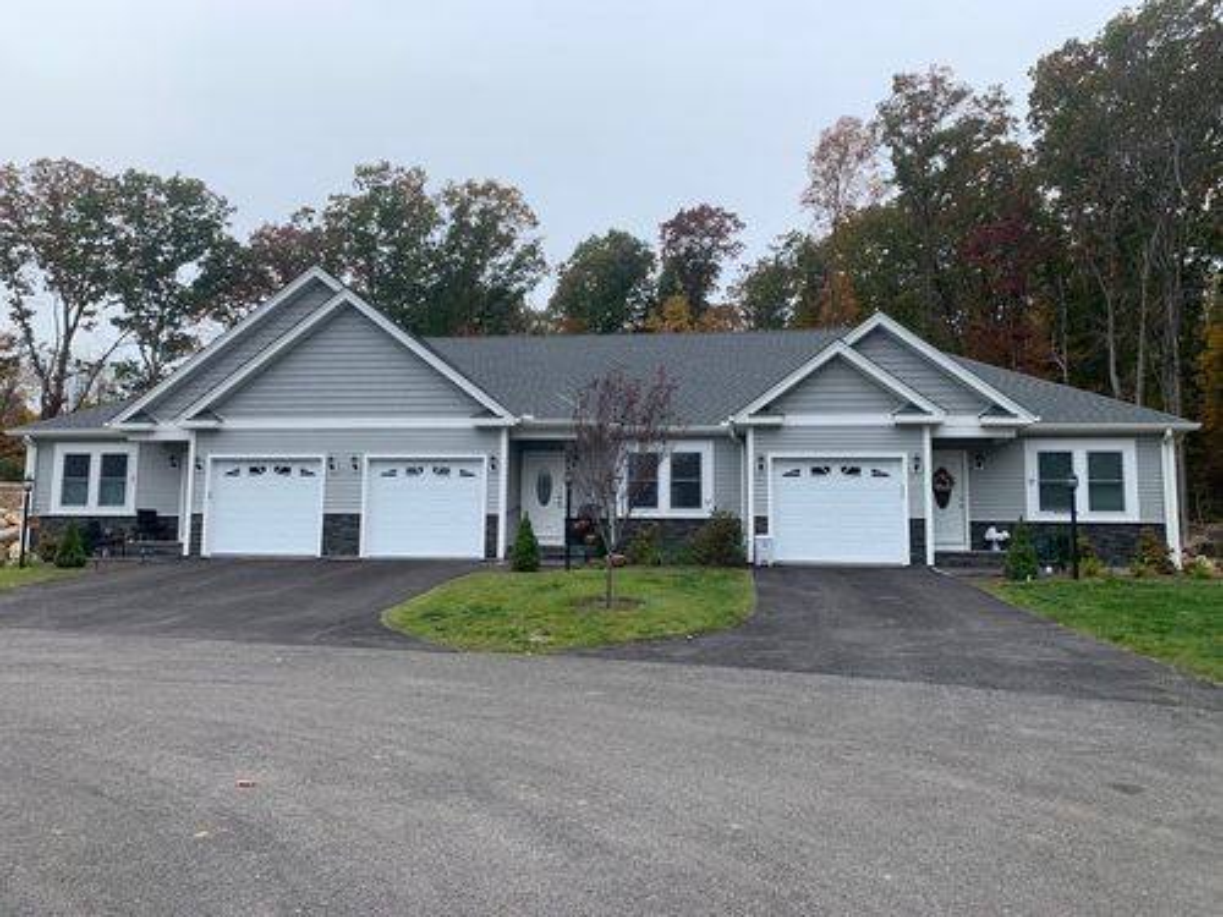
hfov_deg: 67.3
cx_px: 612
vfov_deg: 53.1
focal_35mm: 26
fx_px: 919
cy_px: 458
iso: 25
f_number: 1.8
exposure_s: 1/1011
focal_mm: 4.25
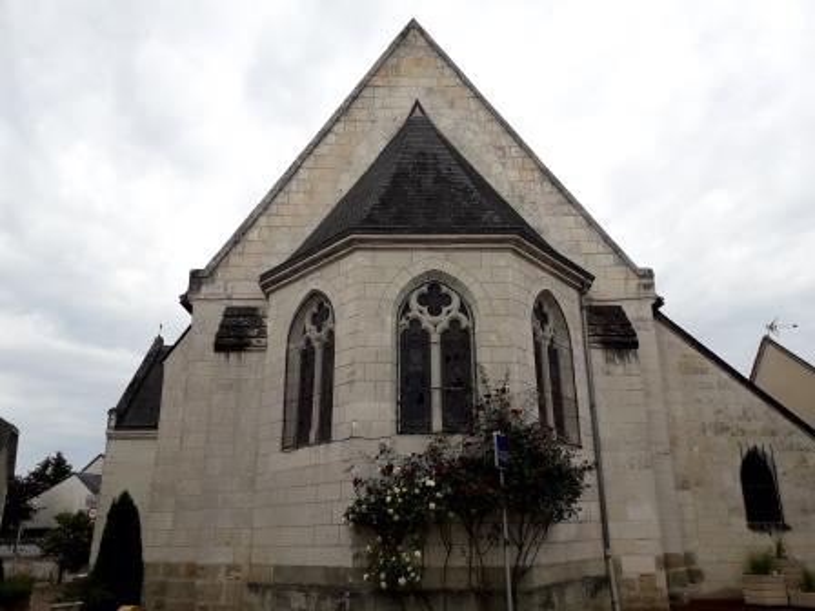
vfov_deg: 51.4
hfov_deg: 65.3
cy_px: 306
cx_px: 408
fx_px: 636
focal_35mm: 27
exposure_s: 1/1451
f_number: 1.9
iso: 40
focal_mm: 3.6
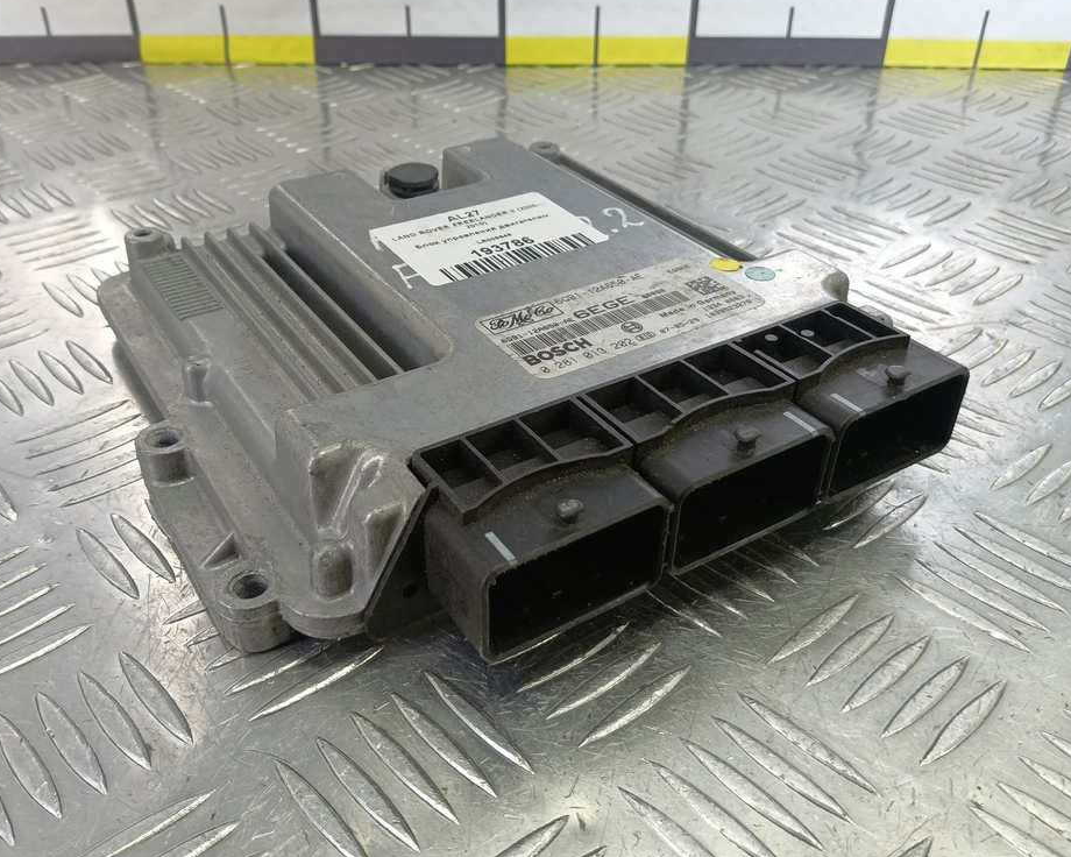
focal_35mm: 25
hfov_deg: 68.0
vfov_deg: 56.8
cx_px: 504
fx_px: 792
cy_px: 412
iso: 113
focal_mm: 4.11
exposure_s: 1/50
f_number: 1.6
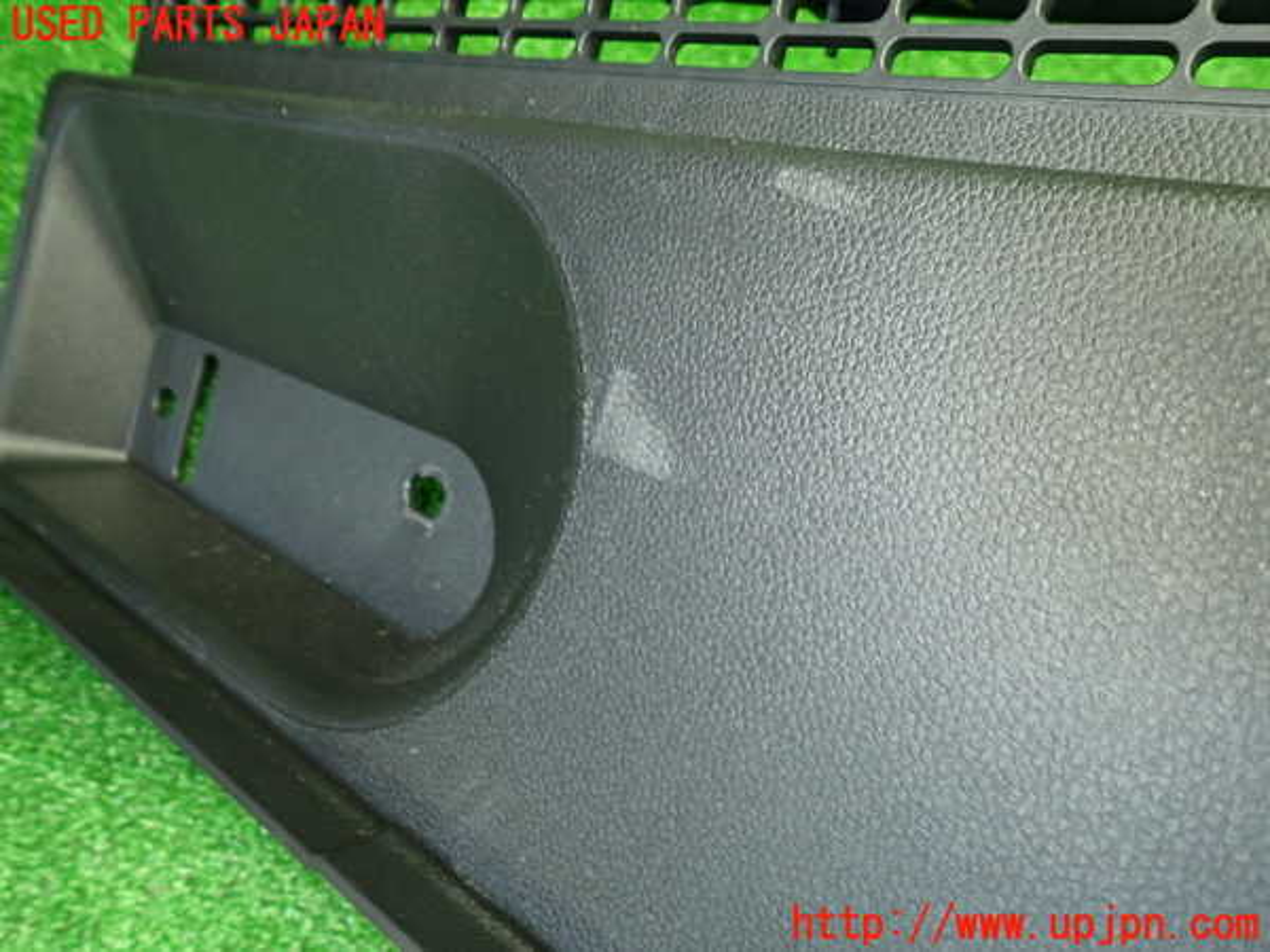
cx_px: 635
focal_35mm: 25
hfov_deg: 69.4
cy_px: 476
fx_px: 917
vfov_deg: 54.9
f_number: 2
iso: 320
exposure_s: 1/30
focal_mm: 4.5
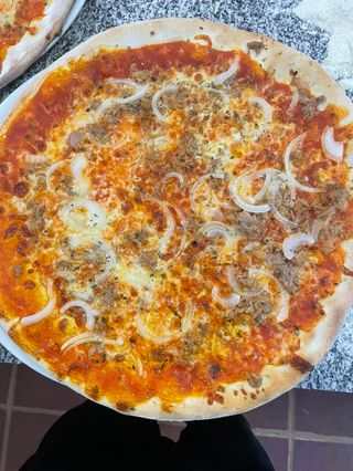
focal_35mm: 26
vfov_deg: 67.3
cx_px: 176
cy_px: 236
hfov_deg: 53.1
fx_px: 353
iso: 500
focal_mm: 4.2
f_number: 1.6
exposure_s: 1/52
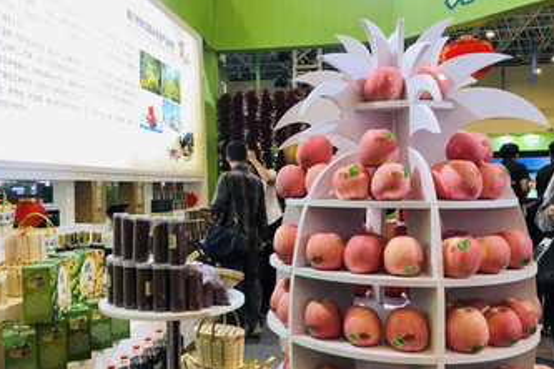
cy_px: 223
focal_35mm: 35
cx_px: 258
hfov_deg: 54.4
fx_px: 539
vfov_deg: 37.7
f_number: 1.8
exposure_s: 1/33
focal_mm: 3.99
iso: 20
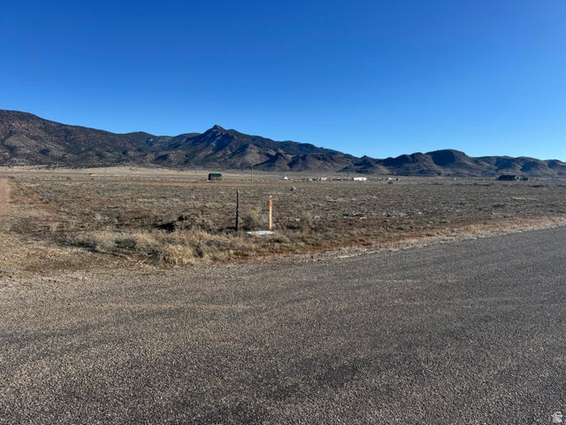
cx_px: 283
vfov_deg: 56.8
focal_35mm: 24
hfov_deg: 71.6
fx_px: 392
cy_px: 212
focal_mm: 6.76
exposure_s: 1/4950
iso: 80
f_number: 1.78
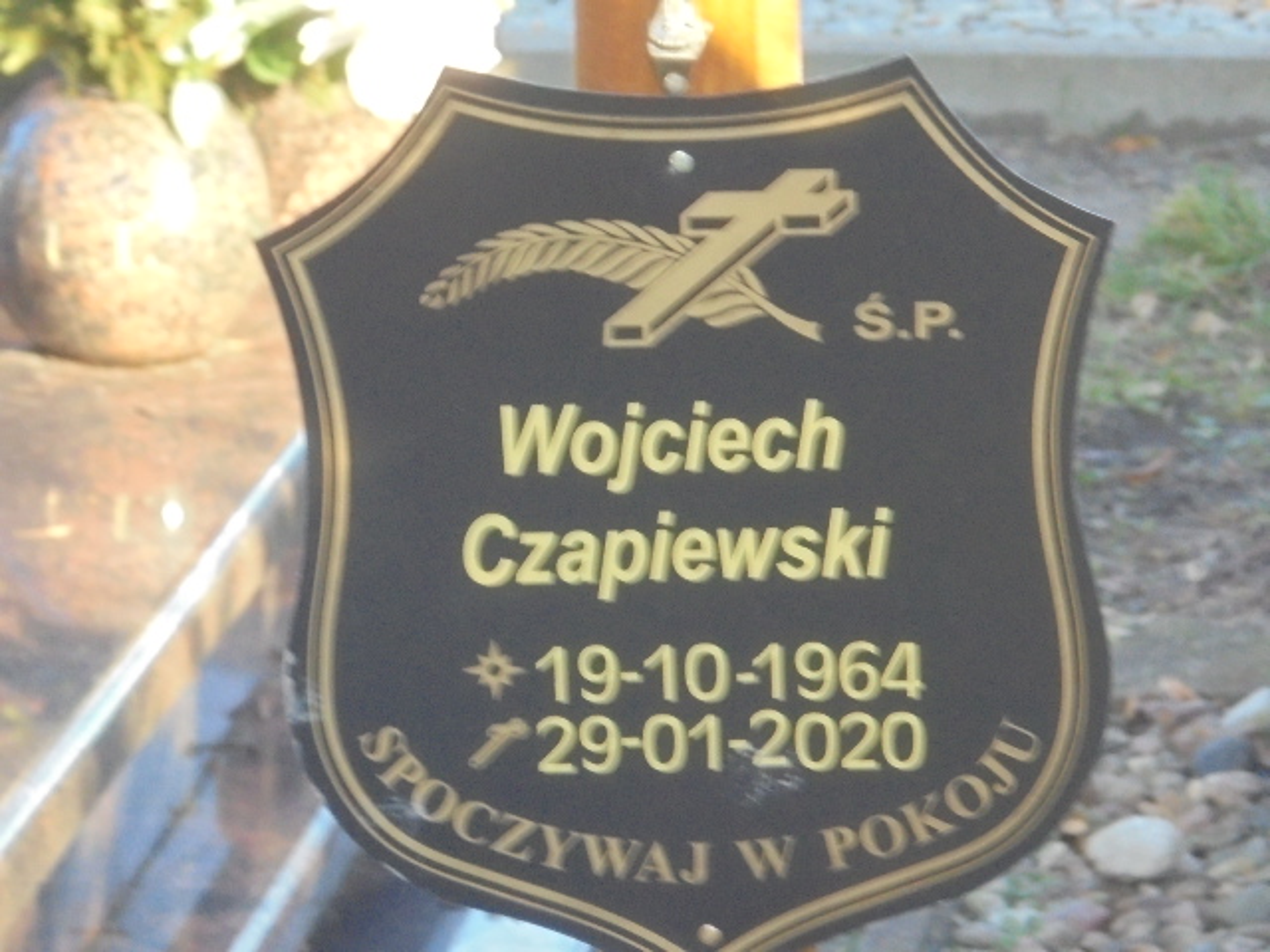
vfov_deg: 9.5
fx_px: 5723
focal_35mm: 156
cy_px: 476
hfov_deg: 12.7
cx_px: 635
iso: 500
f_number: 6.5
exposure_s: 1/60
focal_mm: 27.6
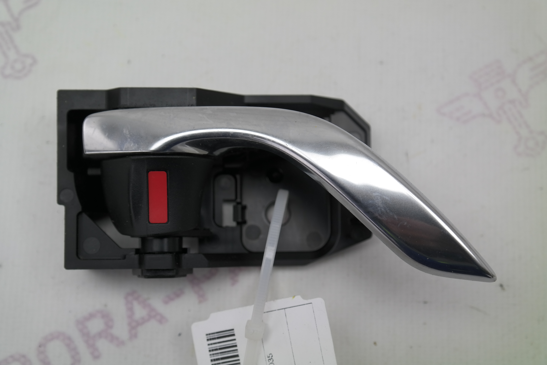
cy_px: 182
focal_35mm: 61
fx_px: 927
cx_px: 274
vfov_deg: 22.3
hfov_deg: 32.9
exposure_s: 1/80
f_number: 5
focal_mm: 40
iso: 200
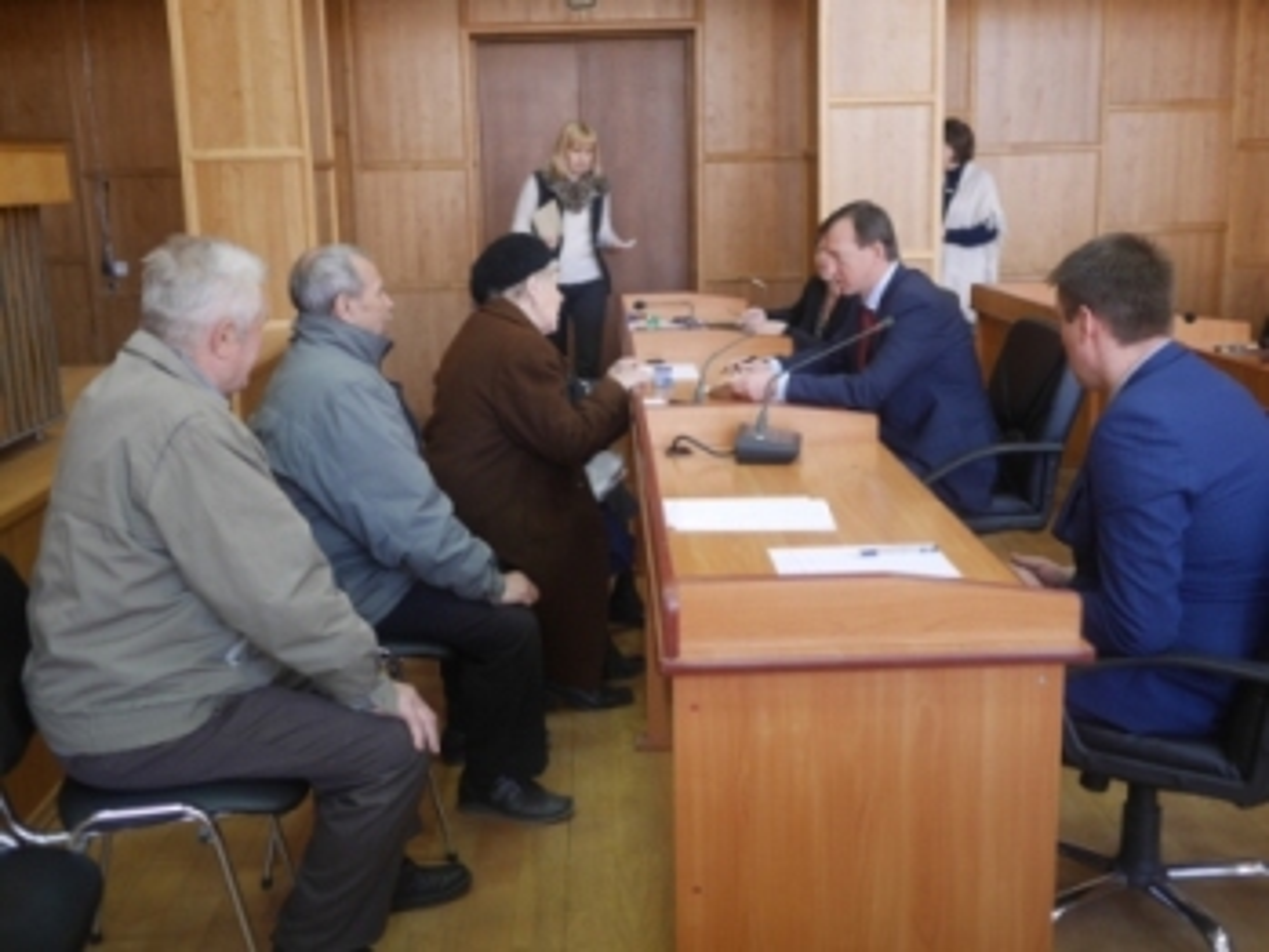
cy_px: 476
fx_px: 1467
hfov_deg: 46.8
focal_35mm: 40
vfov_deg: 36.0
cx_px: 634
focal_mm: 20
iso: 250
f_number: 1.7
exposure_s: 1/60
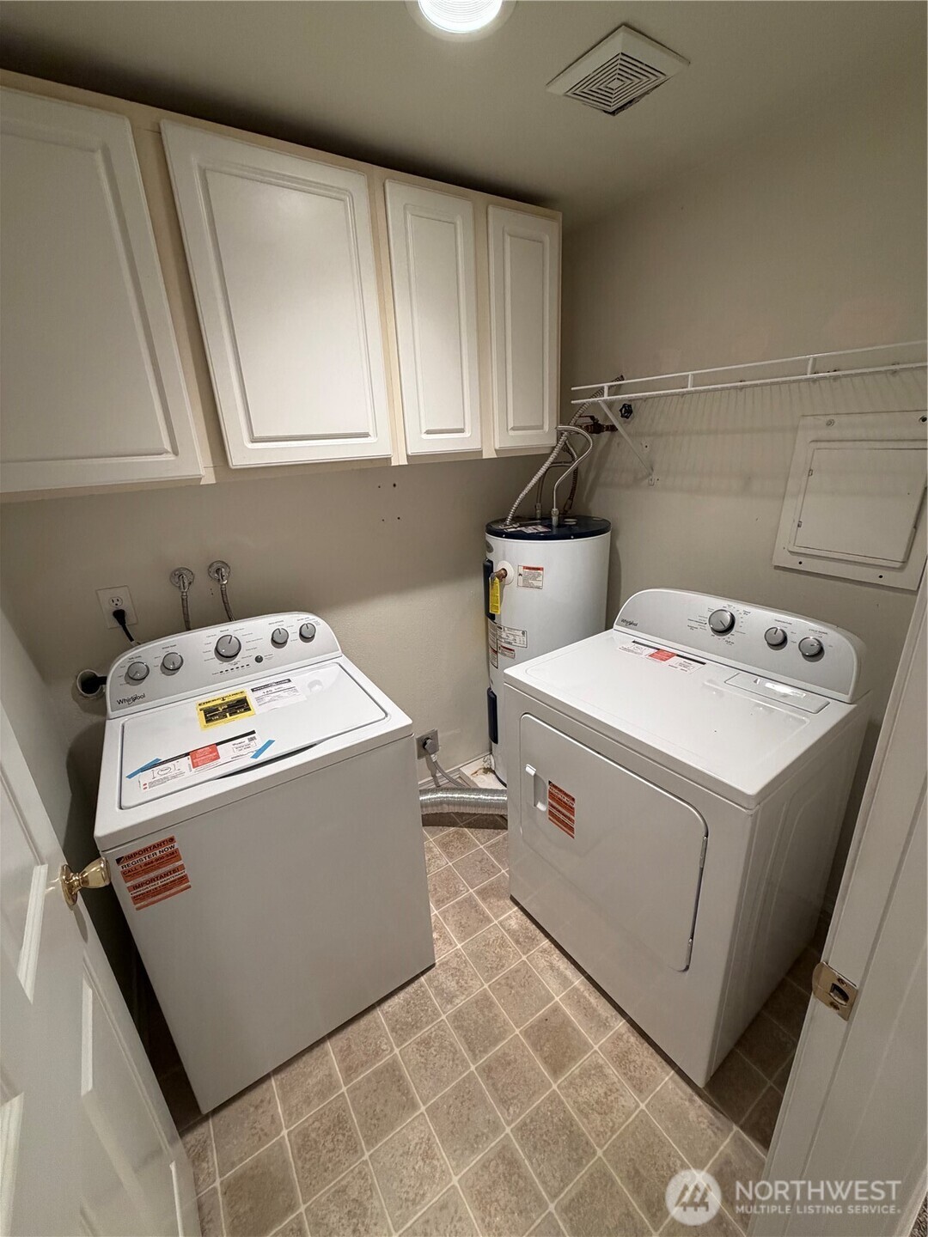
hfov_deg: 85.7
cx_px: 464
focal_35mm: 14
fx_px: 500
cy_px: 618
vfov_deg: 102.1
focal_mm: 2.22
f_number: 2.2
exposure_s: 1/120
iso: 320
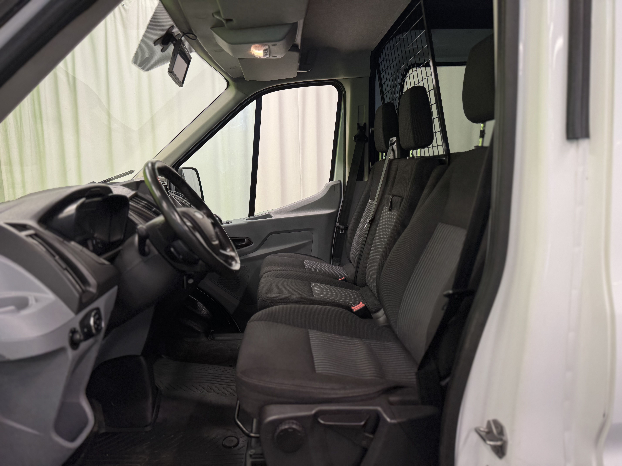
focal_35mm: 24
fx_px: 431
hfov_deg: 71.6
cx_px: 311
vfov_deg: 56.8
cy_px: 233
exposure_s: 1/100
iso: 80
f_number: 1.78
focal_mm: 6.76
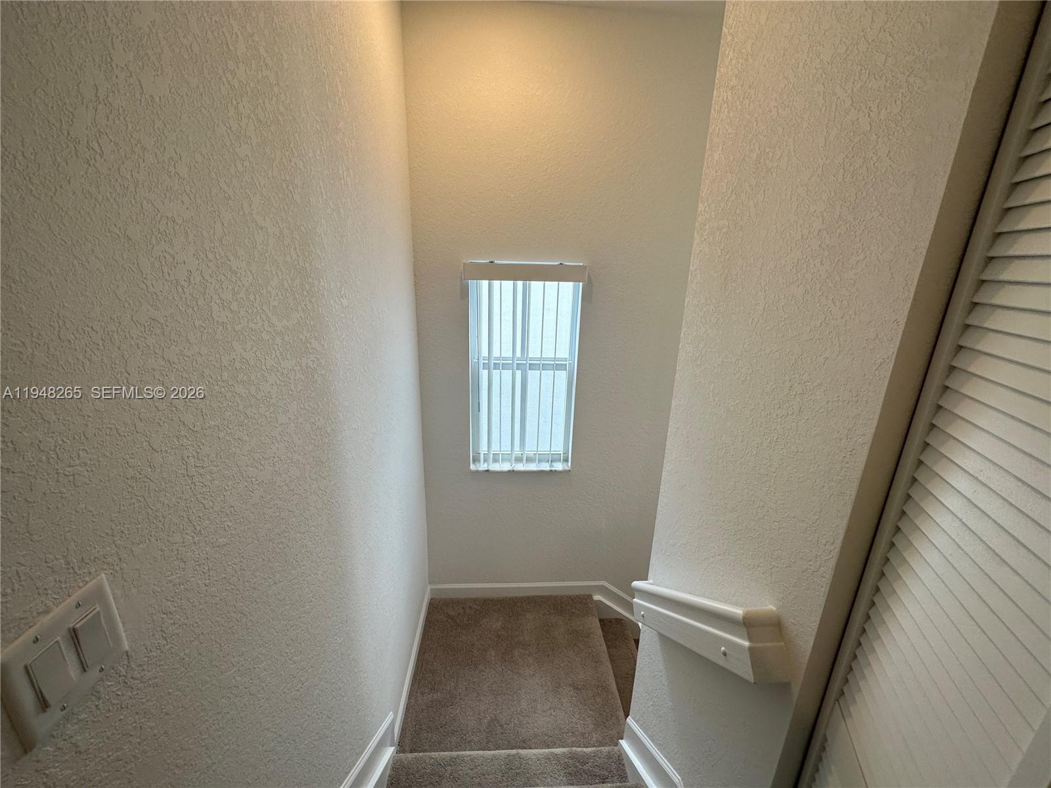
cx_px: 526
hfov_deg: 102.1
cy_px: 394
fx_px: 425
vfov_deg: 85.7
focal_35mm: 14
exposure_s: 1/120
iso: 64
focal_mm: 2.22
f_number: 2.2
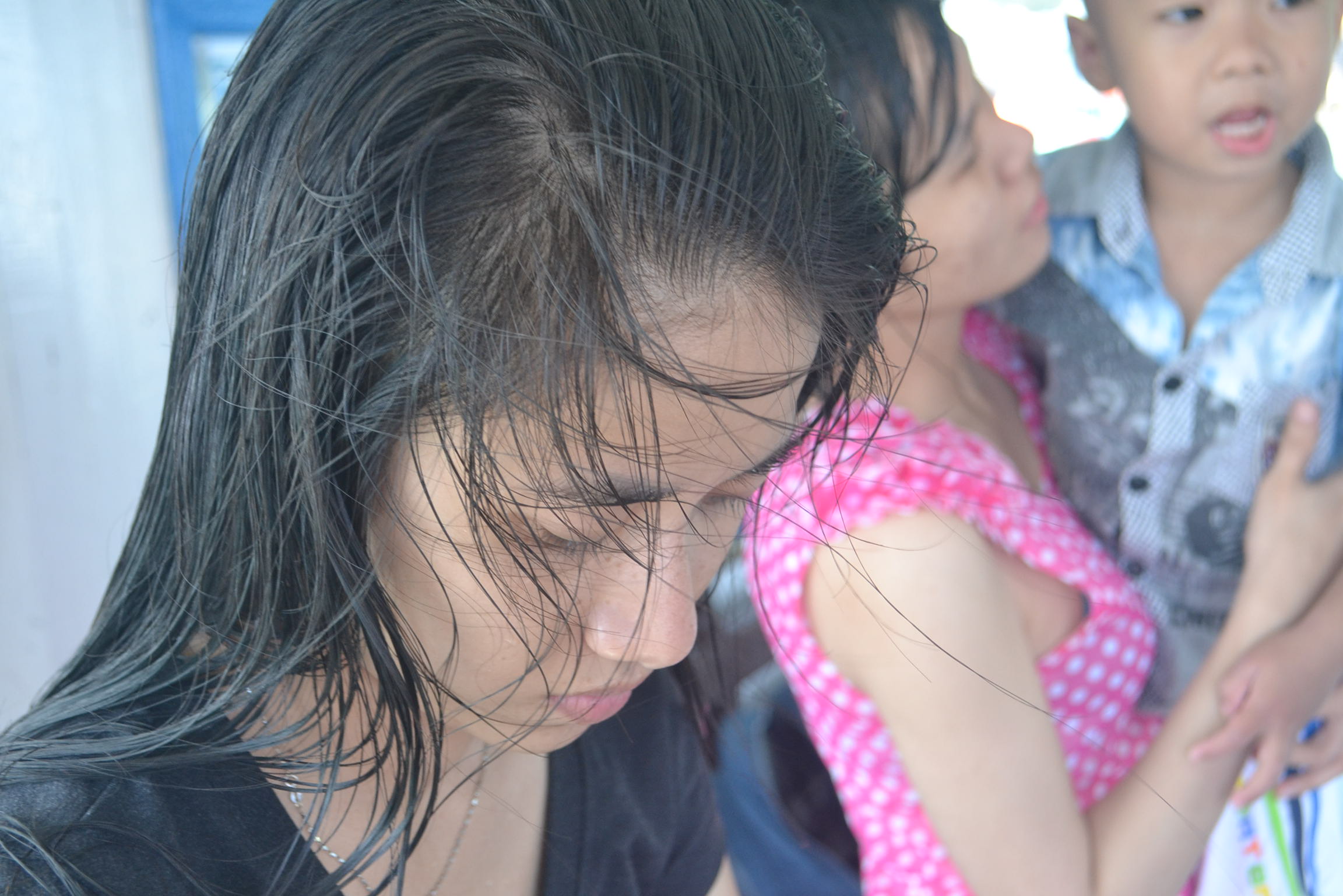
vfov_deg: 25.8
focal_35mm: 52
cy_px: 448
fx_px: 1958
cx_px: 672
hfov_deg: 37.9
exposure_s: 1/125
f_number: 6.3
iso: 800
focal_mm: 35
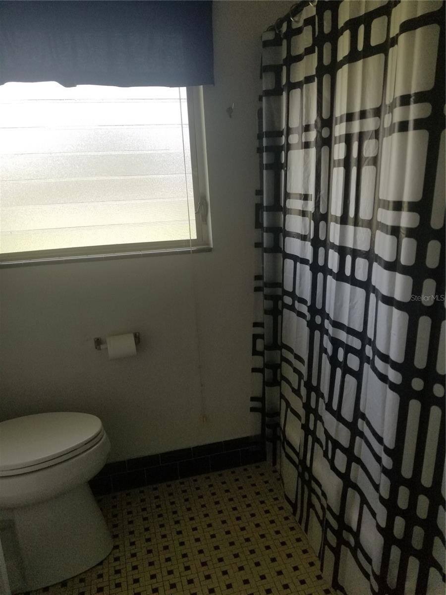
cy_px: 298
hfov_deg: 53.1
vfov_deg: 67.3
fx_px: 447
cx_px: 223
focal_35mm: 26
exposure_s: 1/227
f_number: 1.7
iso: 50
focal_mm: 4.25
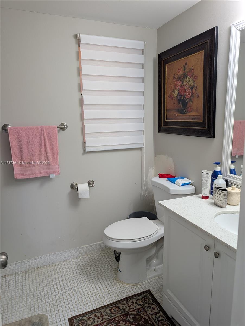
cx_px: 122
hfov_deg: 56.9
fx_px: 226
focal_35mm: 24
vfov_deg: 71.5
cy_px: 163
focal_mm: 6.9
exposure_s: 1/60
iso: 75
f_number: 1.68
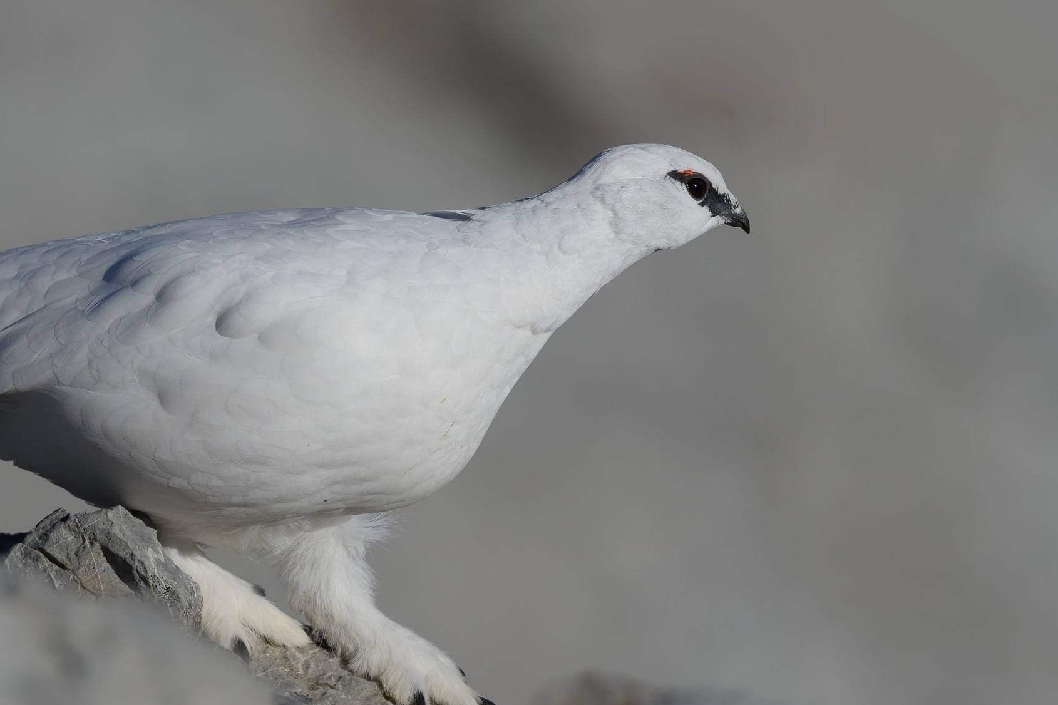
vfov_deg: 1.6
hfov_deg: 2.4
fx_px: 25033
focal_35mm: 852
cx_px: 374
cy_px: 472
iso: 400
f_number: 11
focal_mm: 600
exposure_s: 1/2000
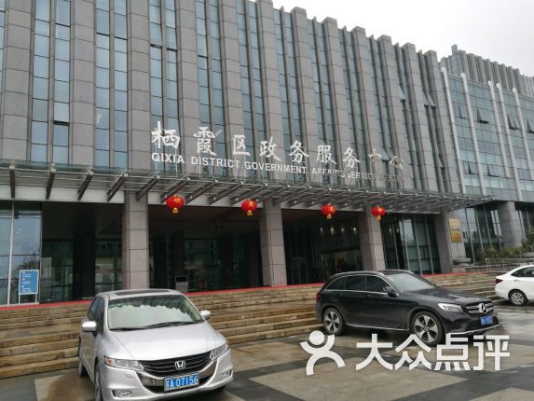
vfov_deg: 51.4
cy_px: 200
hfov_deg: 65.3
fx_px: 417
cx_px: 267
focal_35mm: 27
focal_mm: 4.5
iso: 50
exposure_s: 1/152
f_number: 2.2
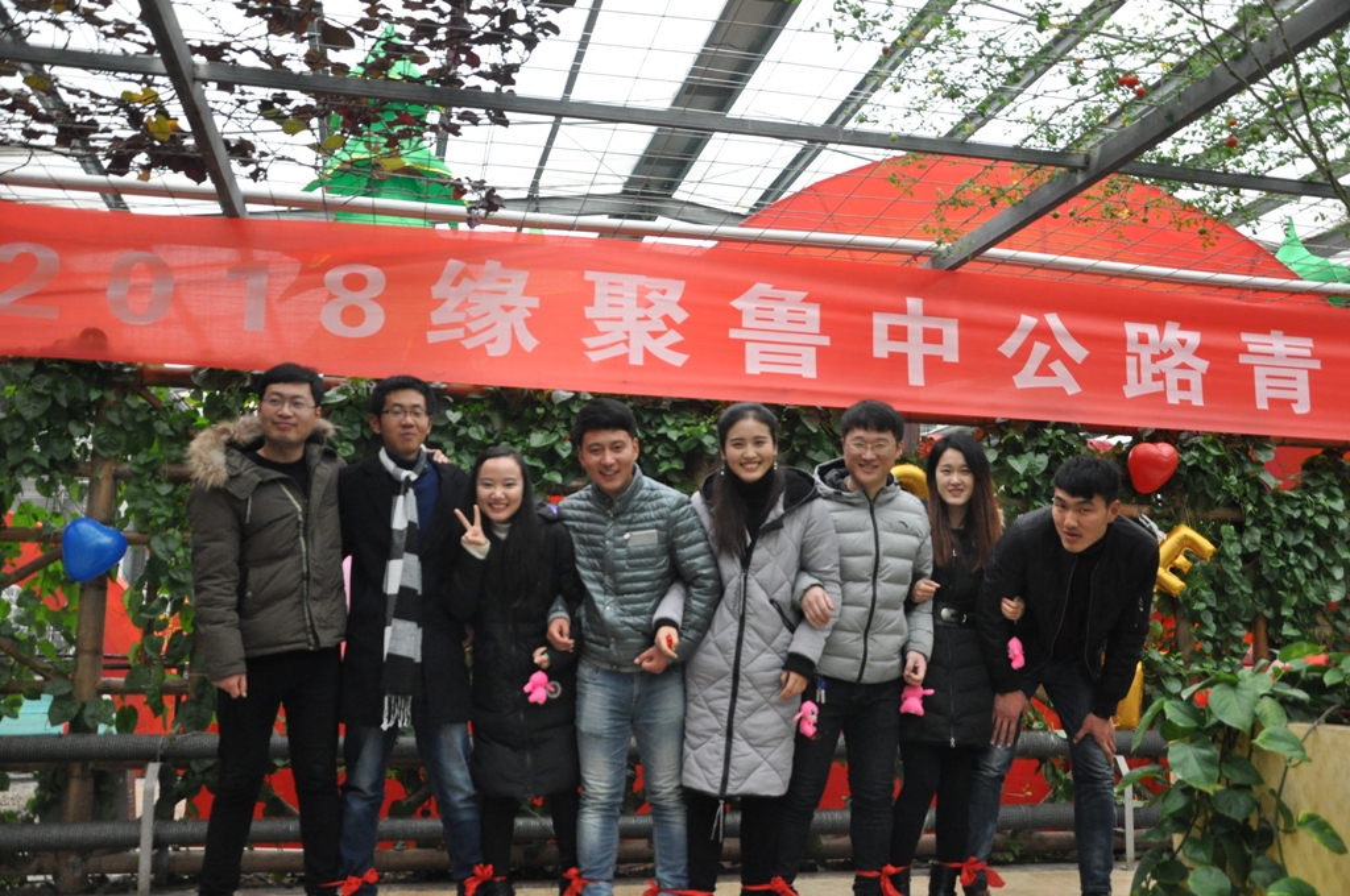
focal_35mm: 32
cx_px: 675
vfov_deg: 41.6
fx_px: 1180
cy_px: 448
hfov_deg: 59.6
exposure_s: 1/400
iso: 1600
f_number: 3.8
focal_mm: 21
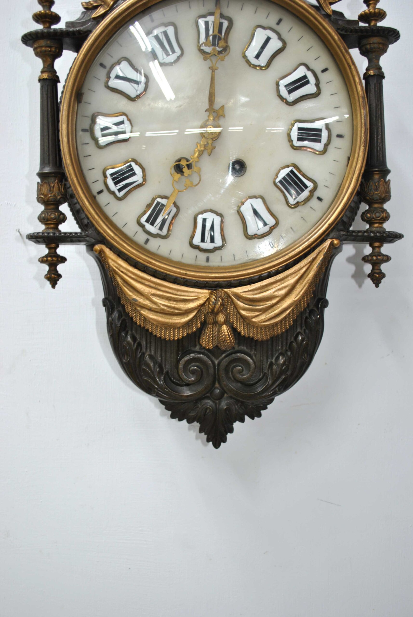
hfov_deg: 37.0
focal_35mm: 36
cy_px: 308
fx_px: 618
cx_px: 206
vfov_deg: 53.1
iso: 200
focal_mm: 24
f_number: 4
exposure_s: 1/15
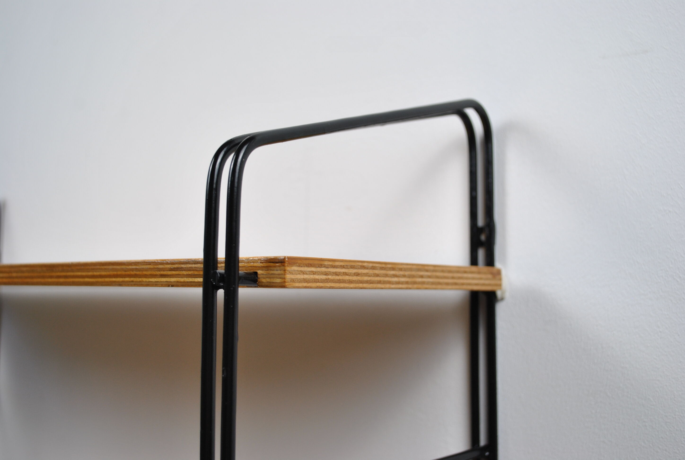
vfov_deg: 32.0
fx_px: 801
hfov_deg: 46.3
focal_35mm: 42
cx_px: 342
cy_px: 230
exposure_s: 1/30
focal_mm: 28
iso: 200
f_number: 5
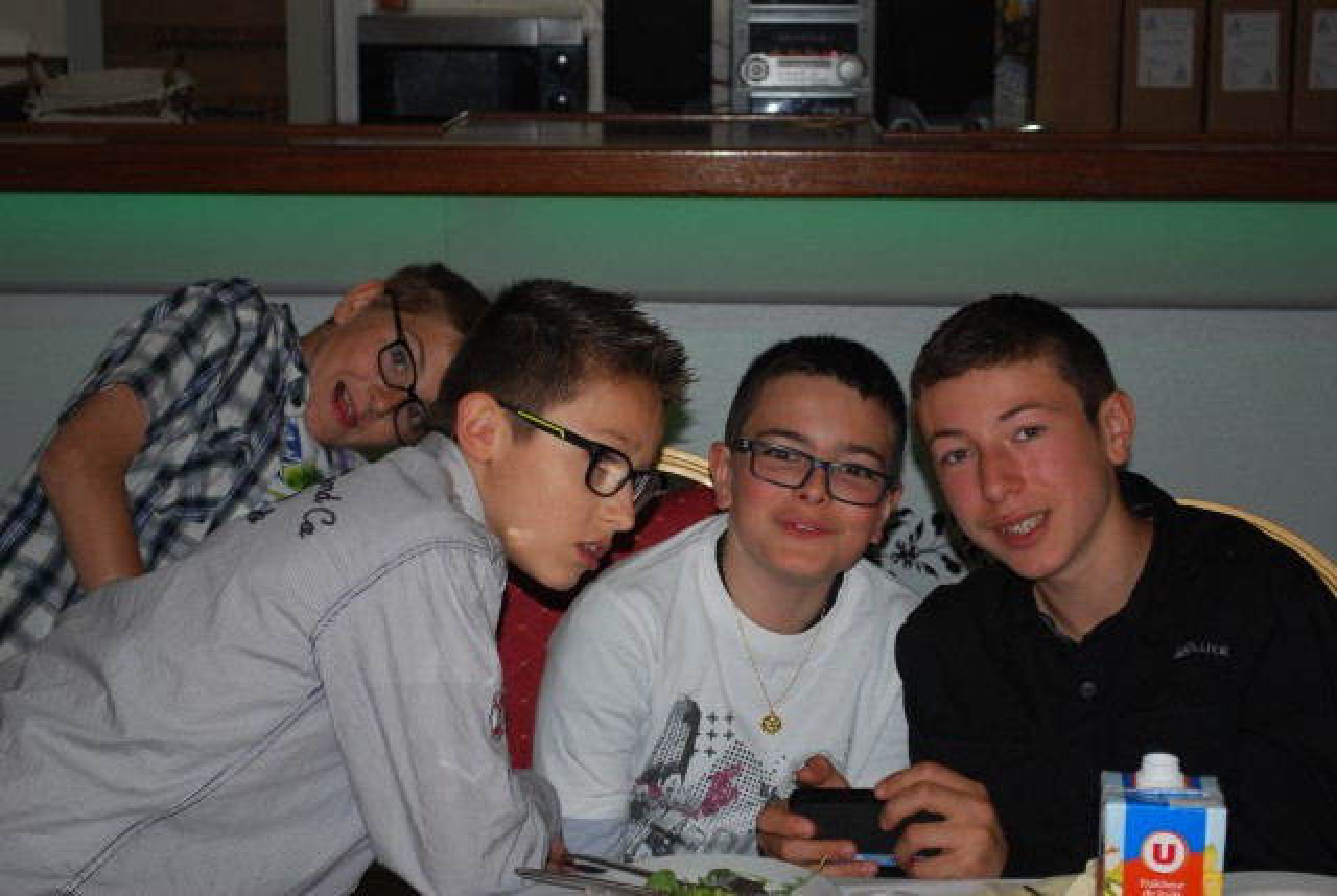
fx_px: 2901
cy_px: 448
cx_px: 668
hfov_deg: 25.9
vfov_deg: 17.6
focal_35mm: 78
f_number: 5.6
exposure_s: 1/60
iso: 200
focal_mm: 52
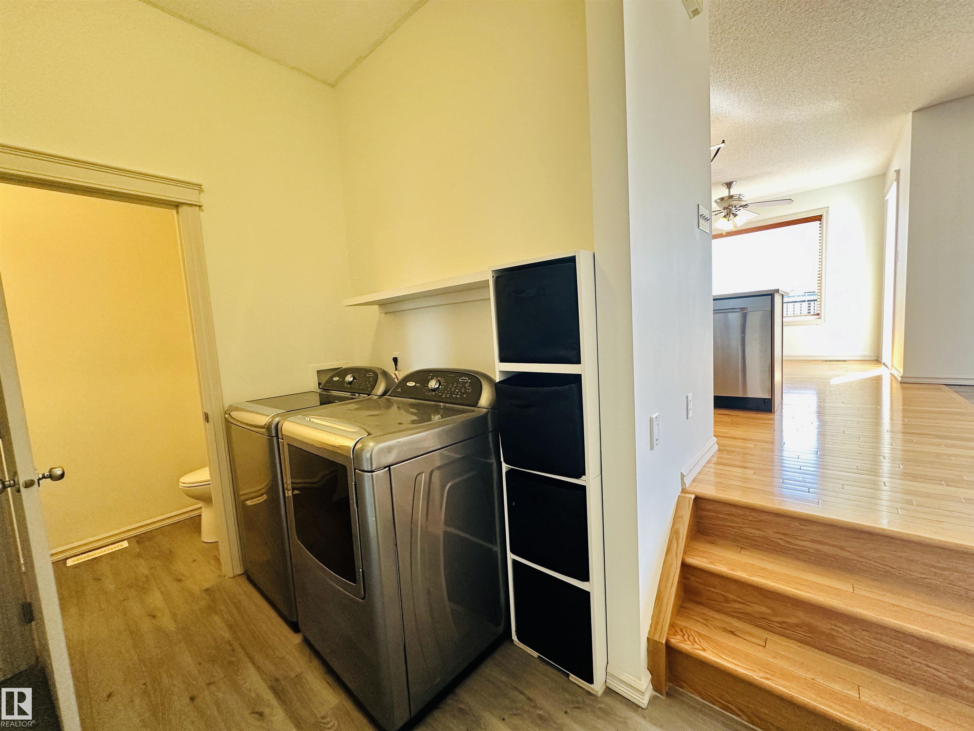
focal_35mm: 14
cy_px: 366
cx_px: 487
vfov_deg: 85.7
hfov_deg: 102.1
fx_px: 394
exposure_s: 1/120
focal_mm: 2.22
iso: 200
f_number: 2.2
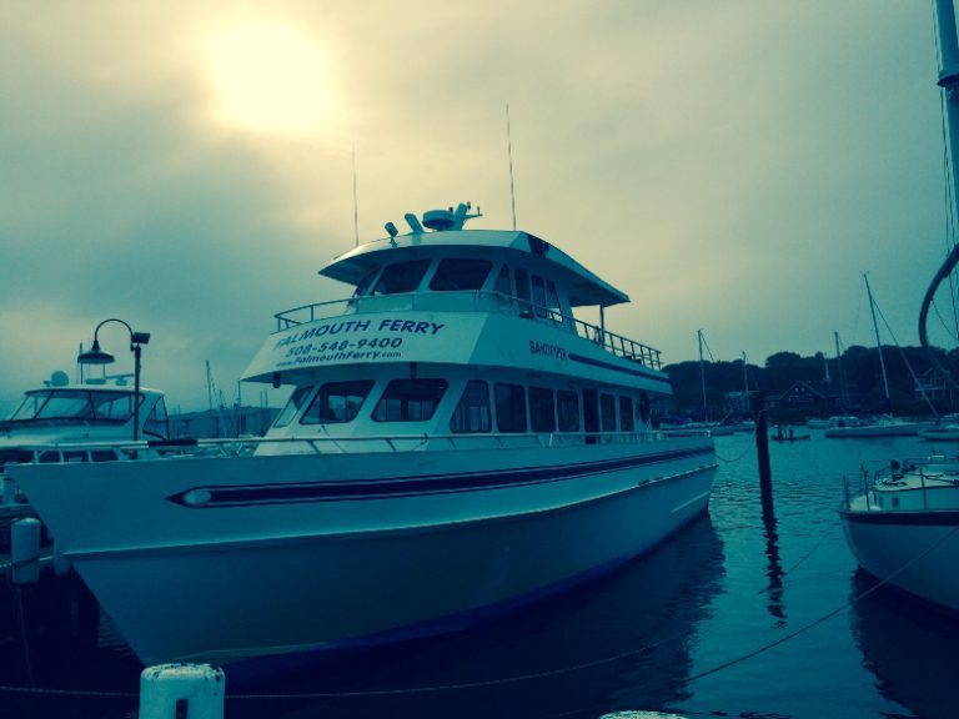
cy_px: 360
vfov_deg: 46.8
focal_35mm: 30
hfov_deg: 60.0
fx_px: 831
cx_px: 480
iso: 40
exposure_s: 1/5128
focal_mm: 4.12
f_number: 2.2
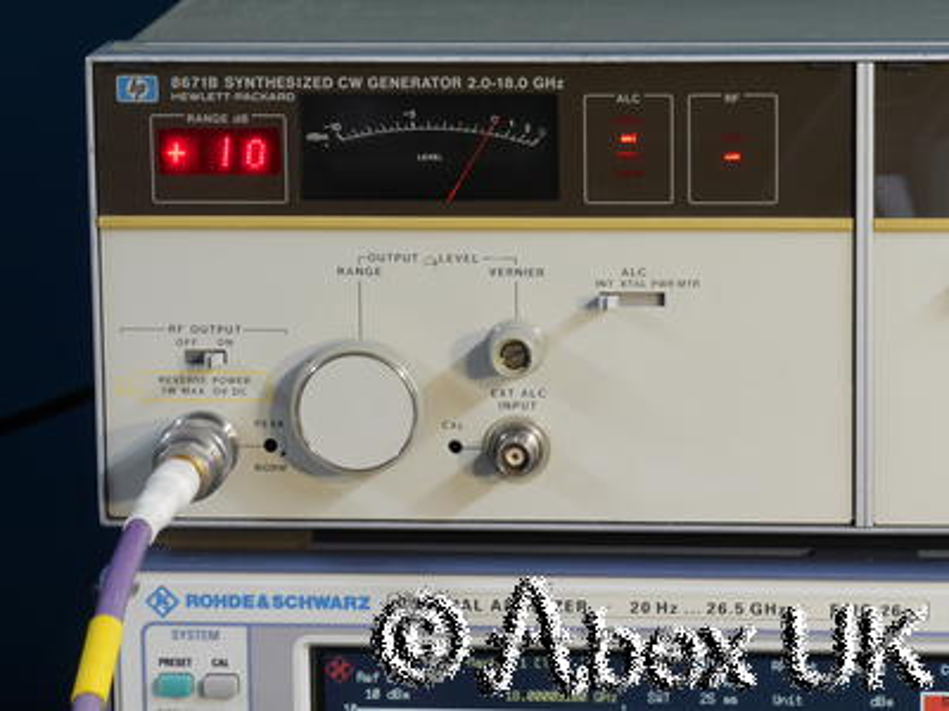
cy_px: 356
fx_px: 4606
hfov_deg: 11.8
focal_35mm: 168
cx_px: 474
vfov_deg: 8.8
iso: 400
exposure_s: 1/1.6
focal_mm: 84
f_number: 14
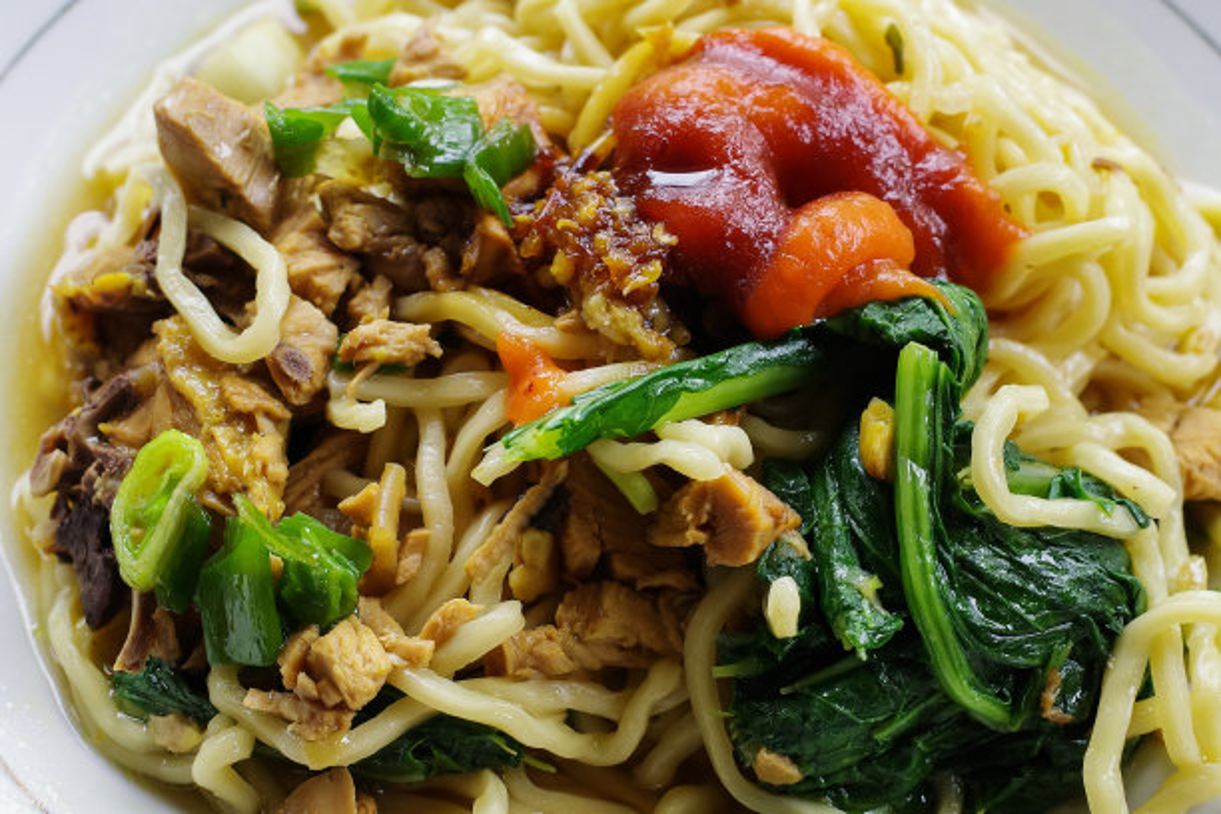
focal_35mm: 50
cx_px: 610
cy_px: 407
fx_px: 1696
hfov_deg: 39.6
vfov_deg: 27.0
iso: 100
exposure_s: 1/60
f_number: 5
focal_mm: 18.3
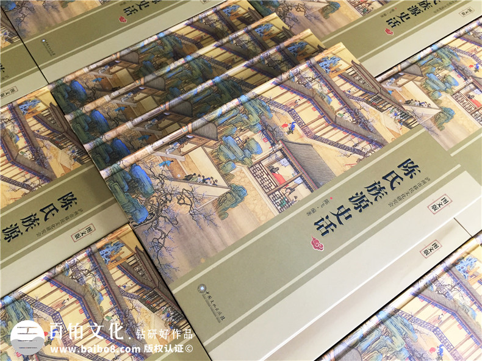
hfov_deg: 61.7
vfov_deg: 48.2
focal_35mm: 29
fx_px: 404
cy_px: 180
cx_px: 241
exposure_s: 1/33
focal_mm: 4.15
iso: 64
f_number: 2.2
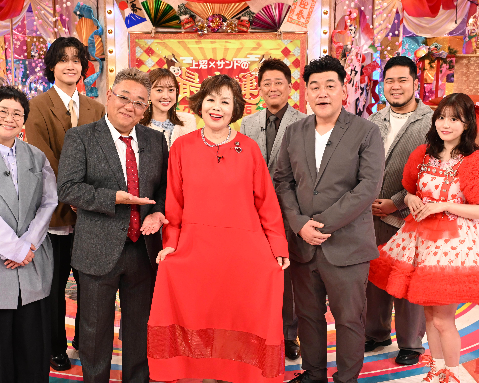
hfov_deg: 39.5
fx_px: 666
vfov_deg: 32.1
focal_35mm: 47
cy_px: 208
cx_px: 232
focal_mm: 35
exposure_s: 1/125
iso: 2000
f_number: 7.1
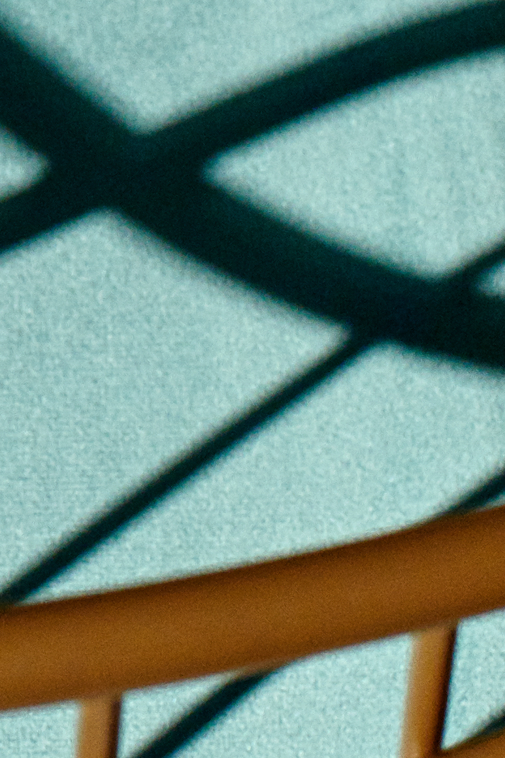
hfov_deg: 3.8
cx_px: -783
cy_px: -299
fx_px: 7492
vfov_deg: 5.7
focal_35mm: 356
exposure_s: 1/640
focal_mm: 50
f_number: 8
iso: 160
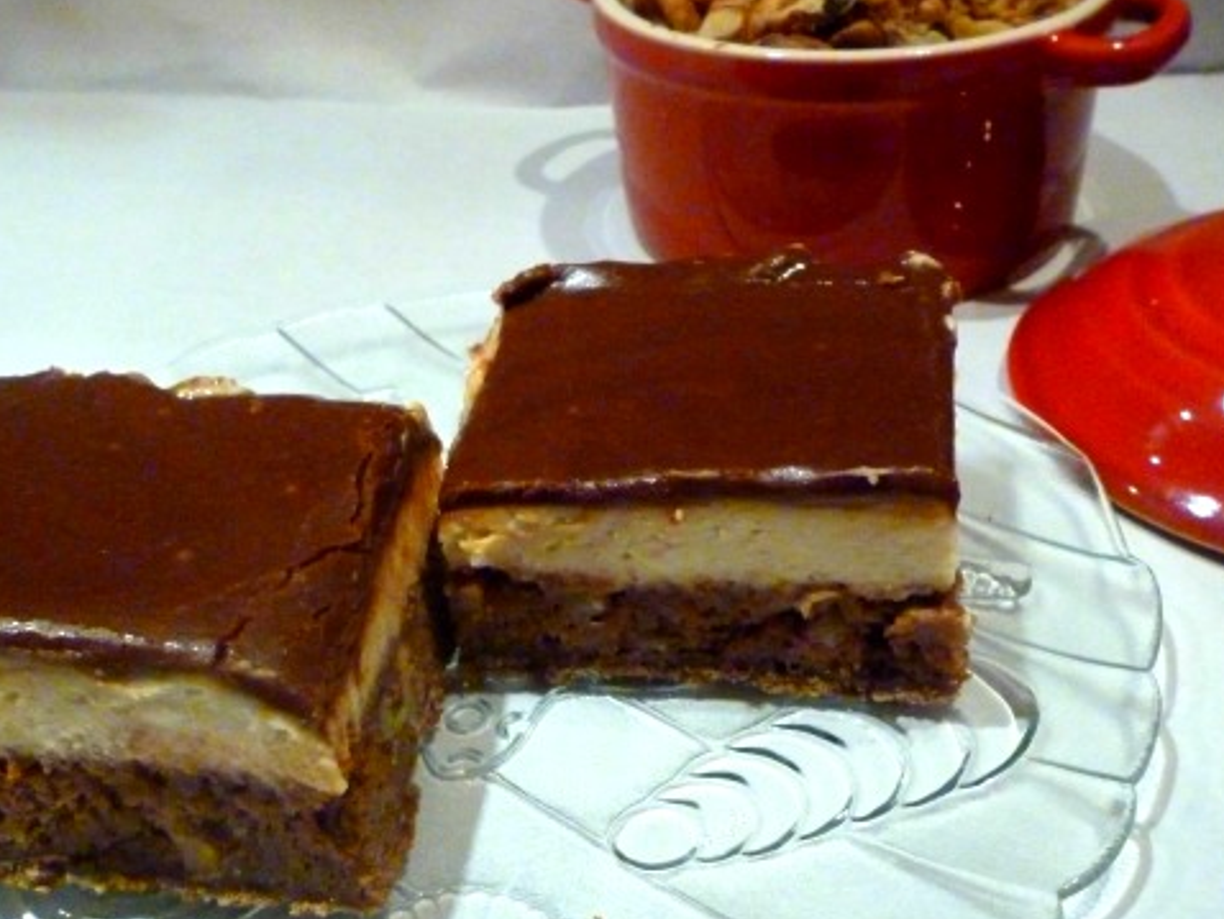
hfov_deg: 45.7
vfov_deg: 35.1
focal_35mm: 41
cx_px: 684
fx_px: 1450
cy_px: 539
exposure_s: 1/60
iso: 800
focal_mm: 5
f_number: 3.1
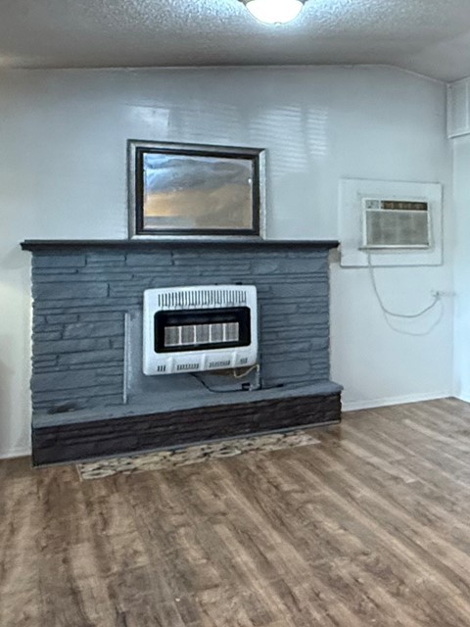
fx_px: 760
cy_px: 235
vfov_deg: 44.4
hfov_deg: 26.1
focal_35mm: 42
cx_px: 689
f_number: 2.2
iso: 800
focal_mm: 2.22
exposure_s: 1/60
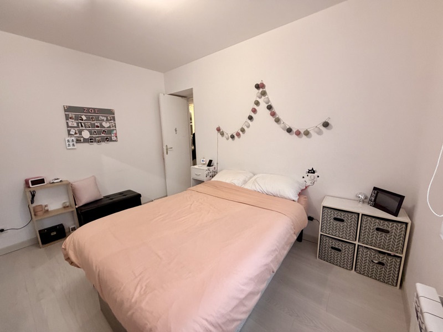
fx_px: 179
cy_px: 166
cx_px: 222
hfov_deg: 102.1
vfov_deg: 85.7
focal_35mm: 14
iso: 320
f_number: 2.2
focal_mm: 2.22
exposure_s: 1/70
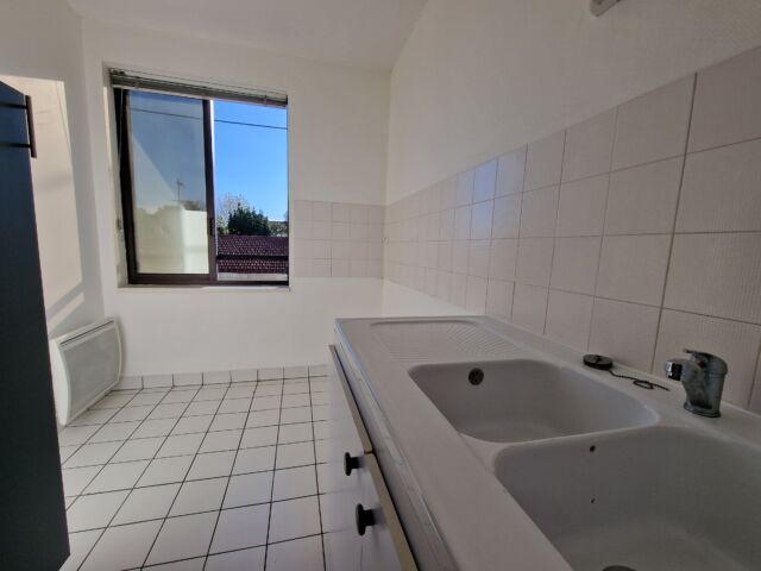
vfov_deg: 89.9
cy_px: 286
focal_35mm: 13
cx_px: 380
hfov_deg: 106.2
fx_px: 286
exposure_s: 1/988
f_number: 2.2
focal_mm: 2.2
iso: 50
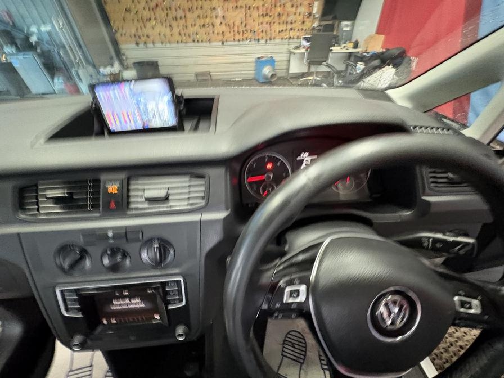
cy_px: 189
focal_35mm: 14
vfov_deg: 85.7
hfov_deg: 102.1
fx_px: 204
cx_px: 252
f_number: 2.2
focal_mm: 2.22
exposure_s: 1/27
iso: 1000
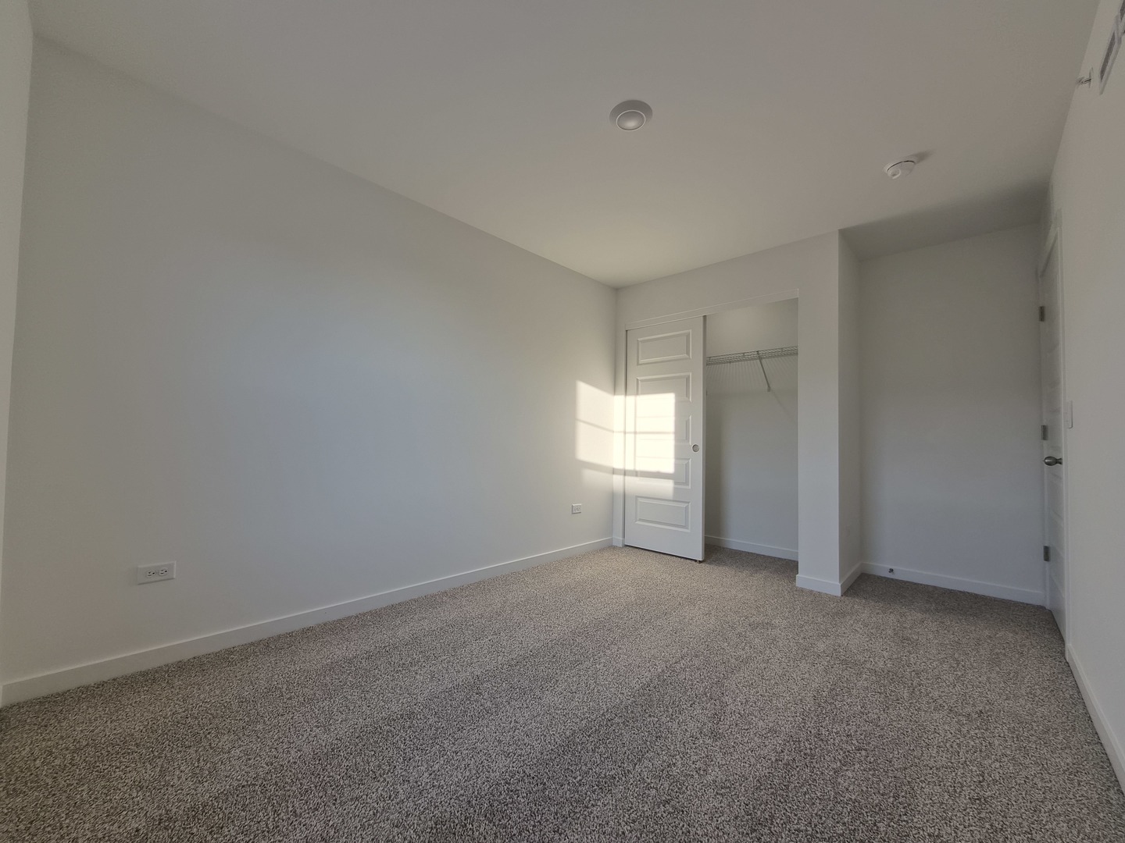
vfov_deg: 89.9
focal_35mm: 13
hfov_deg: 106.2
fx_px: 422
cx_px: 562
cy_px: 422
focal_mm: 1.7
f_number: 2.2
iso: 32
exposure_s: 1/120
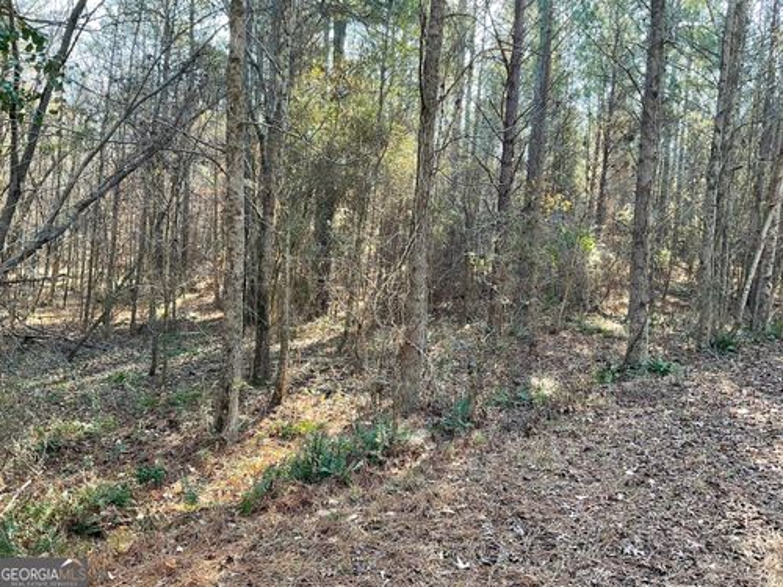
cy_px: 294
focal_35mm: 29
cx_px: 392
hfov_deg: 61.7
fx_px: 656
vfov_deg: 48.2
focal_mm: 3
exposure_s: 1/120
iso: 40
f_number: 1.8
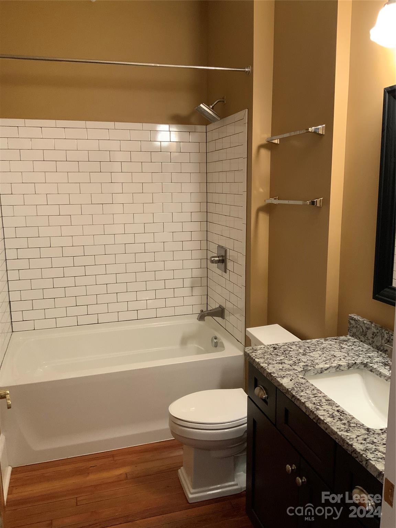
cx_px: 198
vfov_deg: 61.7
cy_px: 264
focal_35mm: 29
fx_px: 442
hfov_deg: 48.2
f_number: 1.8
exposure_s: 1/40
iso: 200
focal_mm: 3
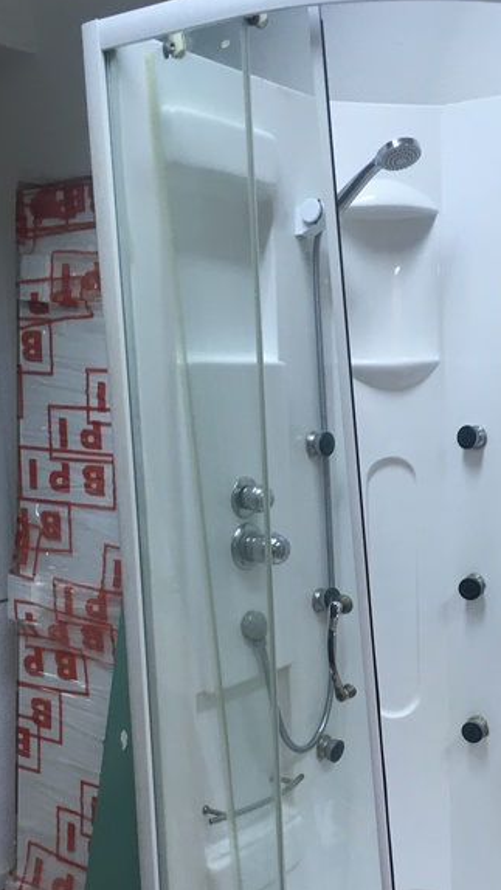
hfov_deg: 26.5
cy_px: 574
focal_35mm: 44
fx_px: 1039
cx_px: 409
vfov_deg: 45.9
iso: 80
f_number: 2.2
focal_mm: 4.15
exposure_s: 1/33
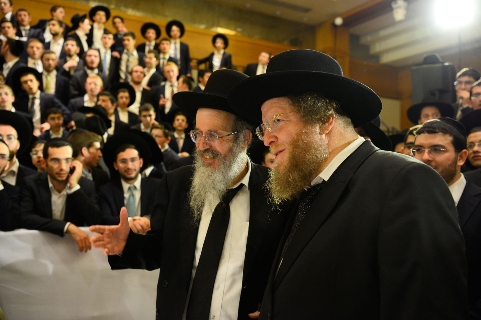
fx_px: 454
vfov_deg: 38.9
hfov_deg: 55.8
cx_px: 240
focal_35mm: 34
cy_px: 160
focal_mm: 34
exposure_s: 1/160
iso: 2500
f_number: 3.5
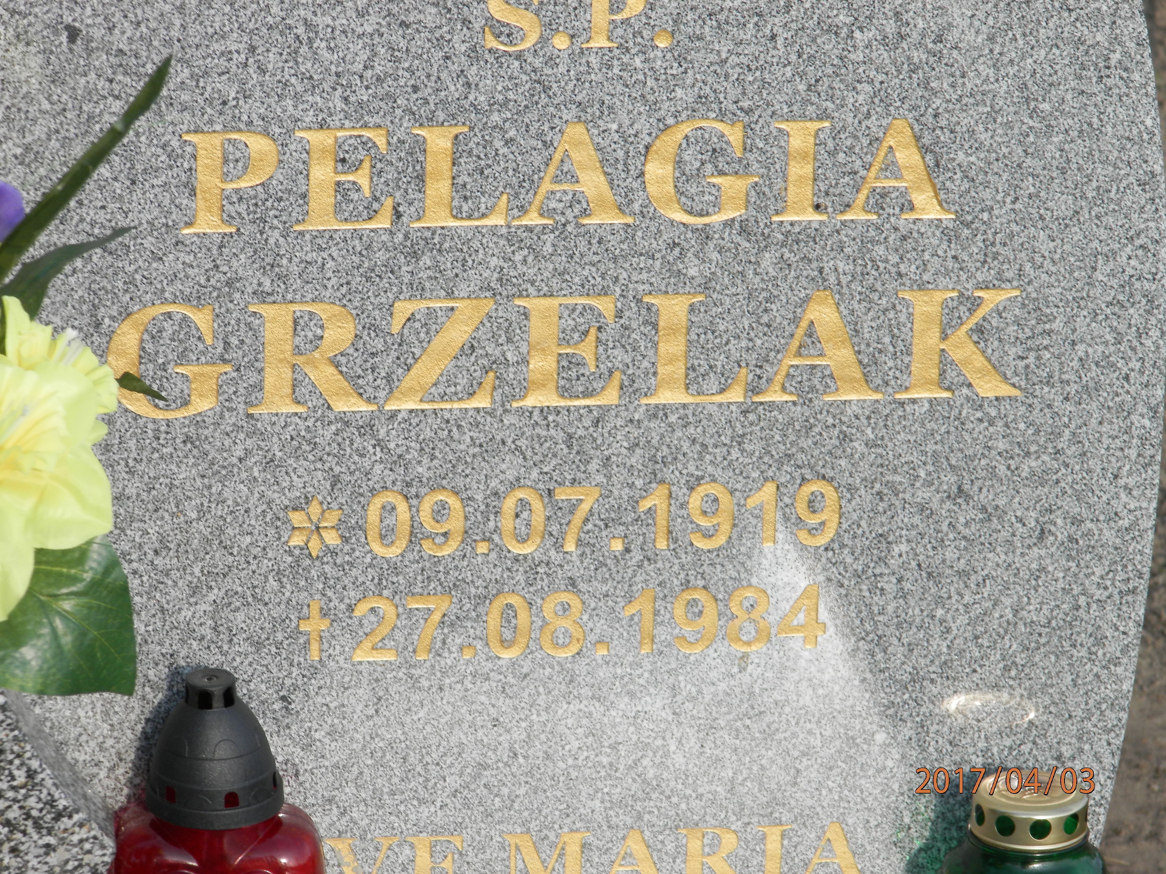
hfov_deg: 11.0
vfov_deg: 8.2
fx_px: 6063
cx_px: 583
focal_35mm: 180
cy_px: 437
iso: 80
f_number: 5.1
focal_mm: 32.1
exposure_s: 1/250
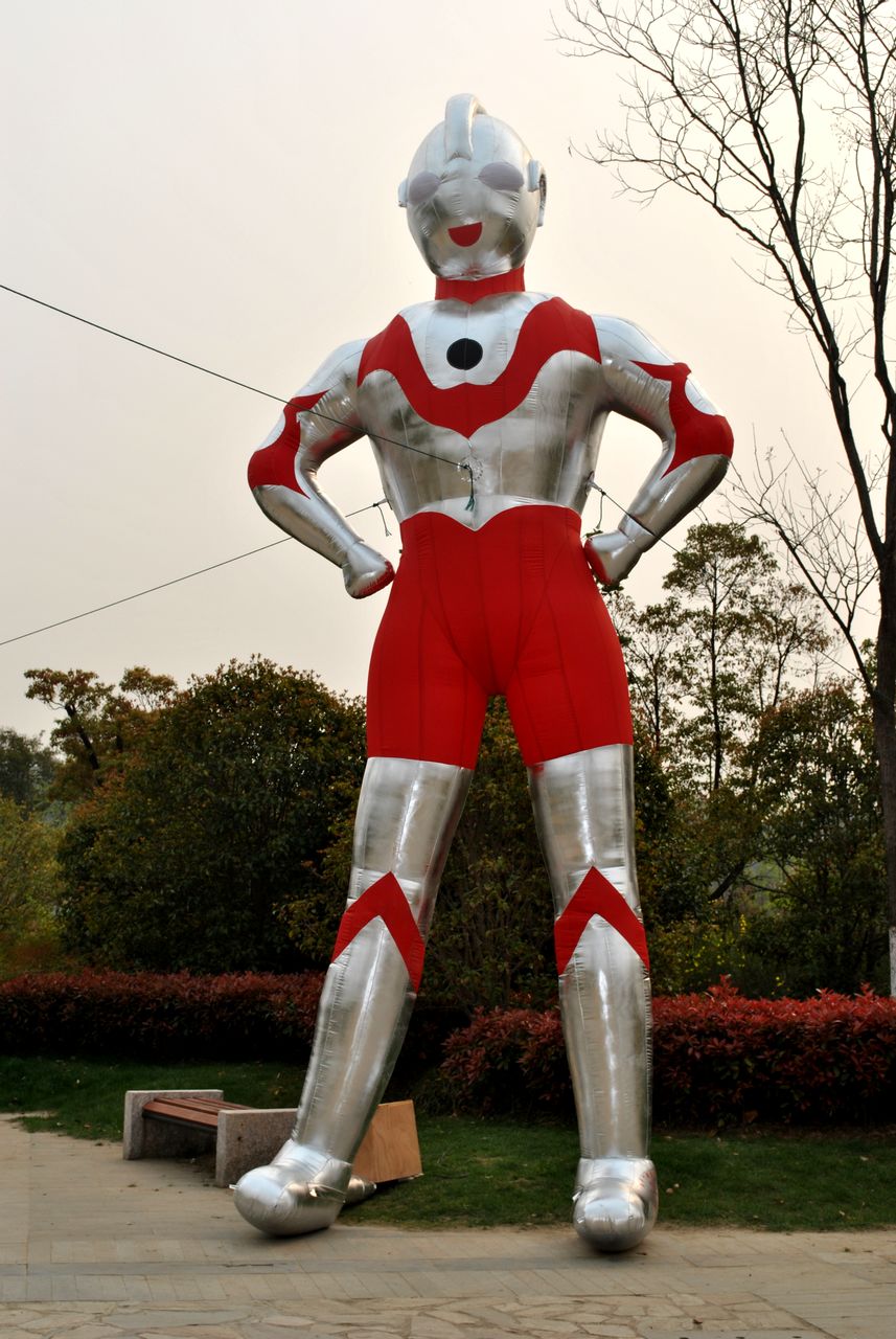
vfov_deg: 36.8
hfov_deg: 25.1
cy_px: 670
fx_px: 2010
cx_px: 448
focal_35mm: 54
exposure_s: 1/200
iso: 100
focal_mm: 36
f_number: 9
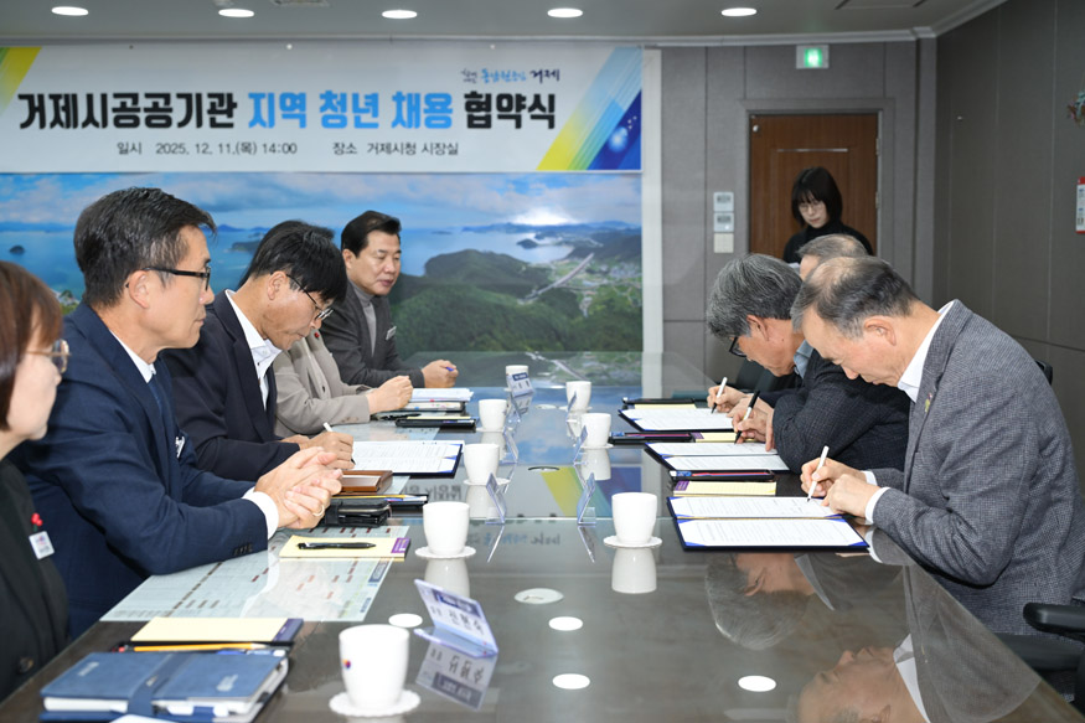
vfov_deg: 29.2
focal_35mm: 46
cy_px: 362
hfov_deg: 42.8
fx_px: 1386
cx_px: 542
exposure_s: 1/250
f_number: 4
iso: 800
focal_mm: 46
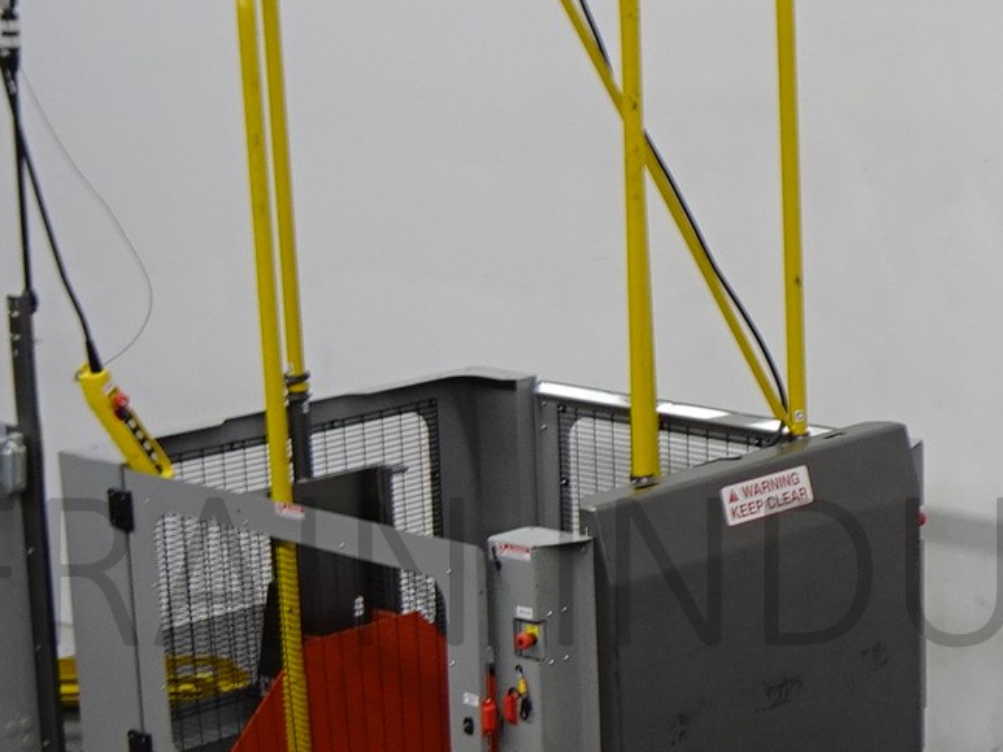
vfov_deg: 15.4
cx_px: 823
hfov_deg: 20.4
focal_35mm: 95
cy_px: 665
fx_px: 2752
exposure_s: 1/30
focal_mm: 5.11
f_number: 4
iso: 80
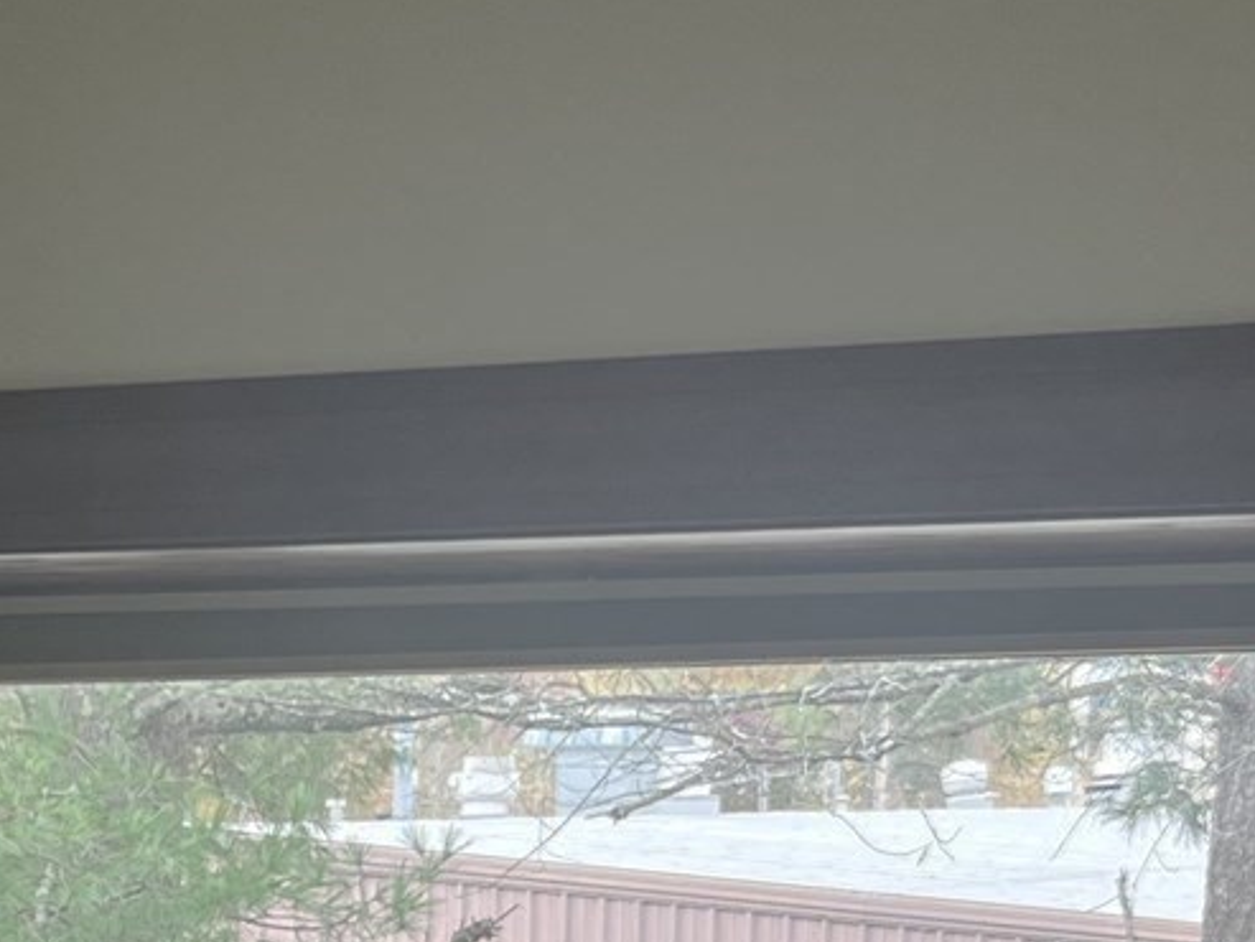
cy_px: 1571
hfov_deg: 17.8
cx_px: 38
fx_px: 3916
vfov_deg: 12.7
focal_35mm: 108
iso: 32
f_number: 1.6
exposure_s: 1/120
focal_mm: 5.1
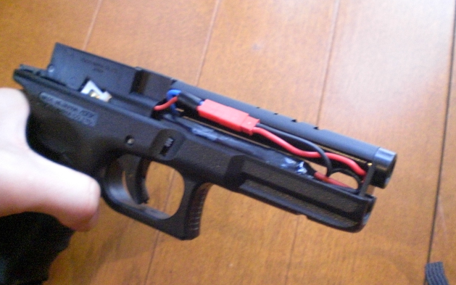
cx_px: 228
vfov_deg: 31.2
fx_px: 509
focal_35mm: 41
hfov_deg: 48.2
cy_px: 144
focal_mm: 6.3
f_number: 3.1
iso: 800
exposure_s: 1/25
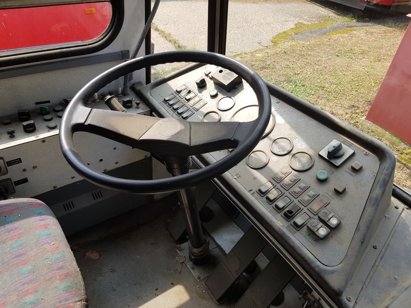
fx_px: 309
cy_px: 154
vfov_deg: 53.1
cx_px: 206
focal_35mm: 26
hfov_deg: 67.3
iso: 40
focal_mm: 4.2
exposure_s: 1/540
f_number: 1.7
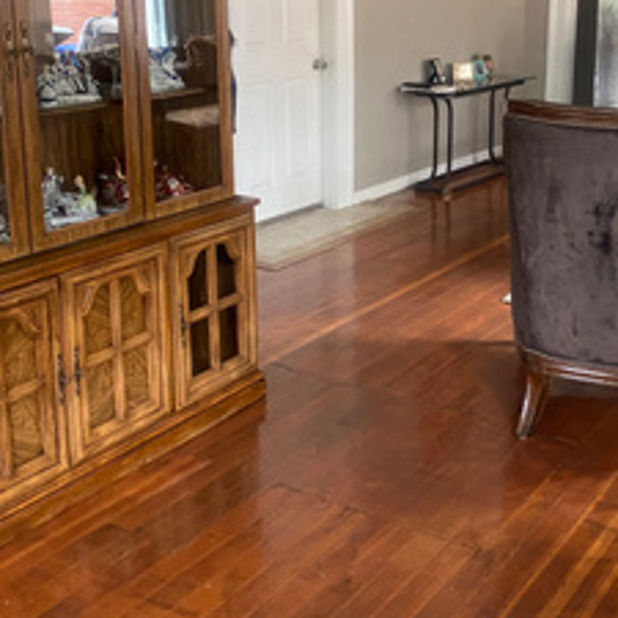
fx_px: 990
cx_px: 420
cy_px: 198
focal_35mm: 49
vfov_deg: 34.3
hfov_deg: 34.3
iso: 320
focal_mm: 4.25
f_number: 1.8
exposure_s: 1/60
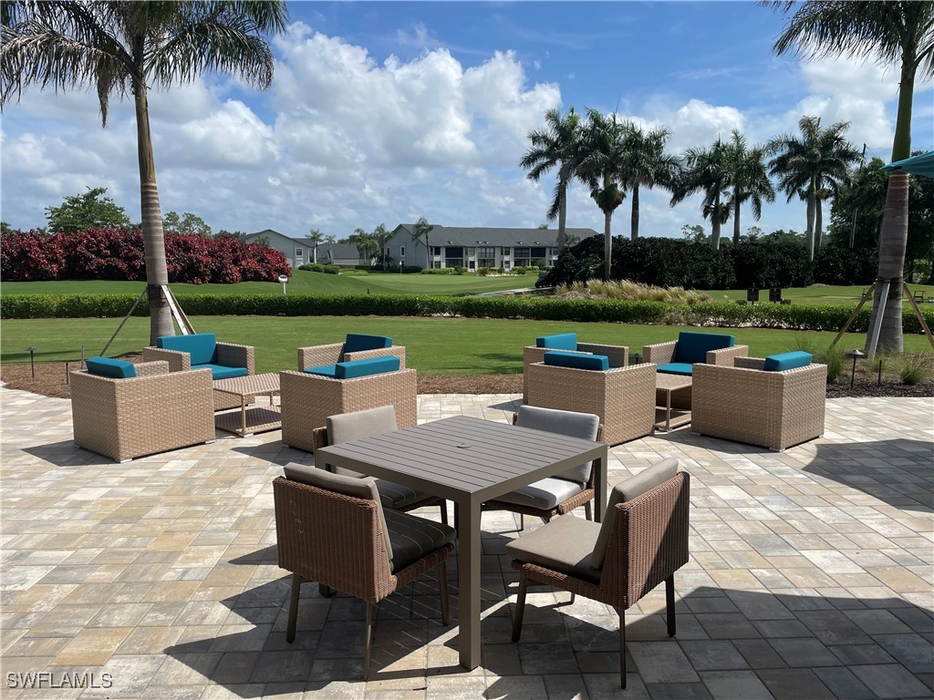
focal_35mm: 26
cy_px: 350
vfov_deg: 53.1
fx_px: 702
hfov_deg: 67.3
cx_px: 467
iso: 32
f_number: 1.6
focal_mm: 4.2
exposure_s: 1/5291
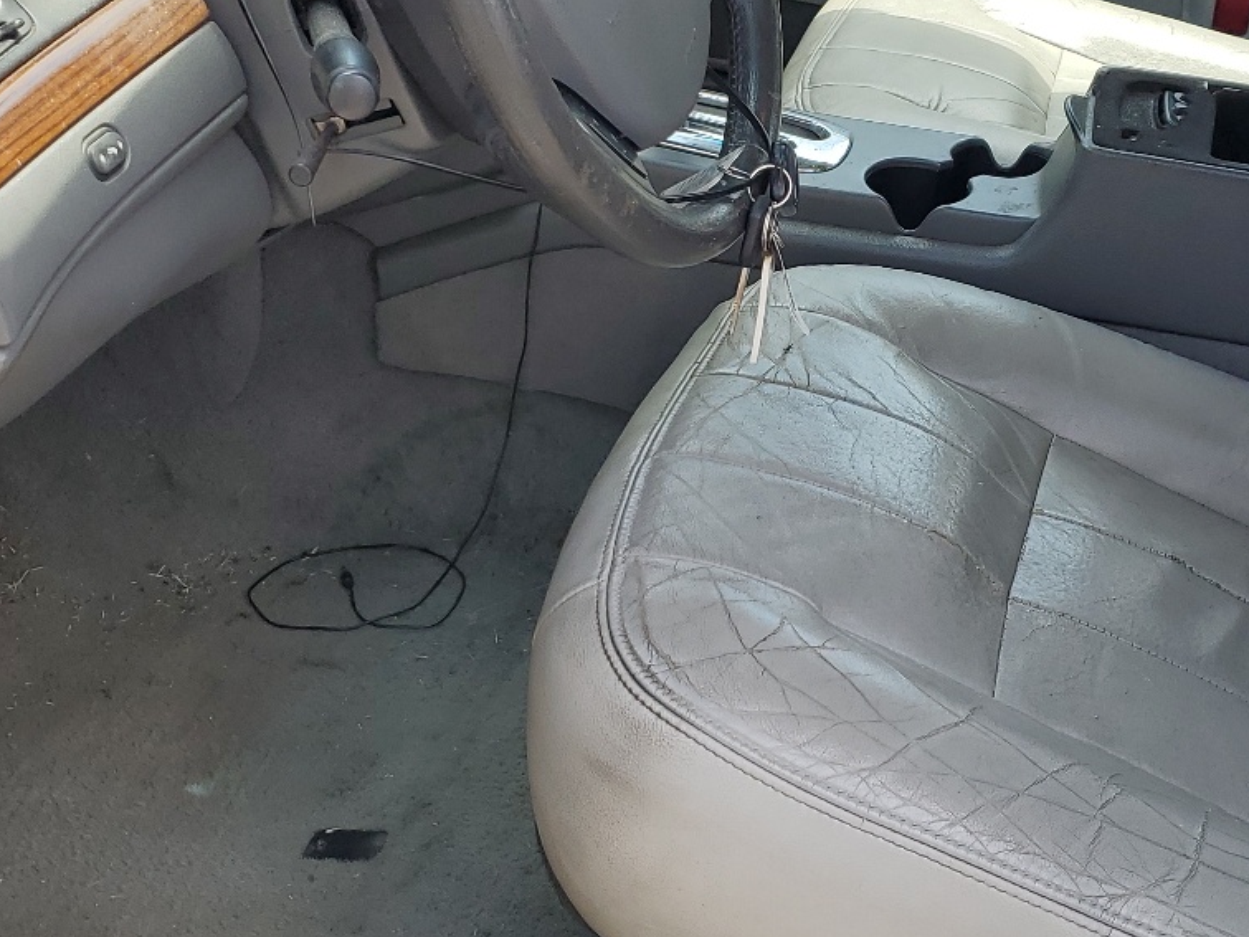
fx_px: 1984
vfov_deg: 26.4
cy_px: 329
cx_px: 836
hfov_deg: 34.6
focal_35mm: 55
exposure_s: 1/625
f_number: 1.5
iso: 50
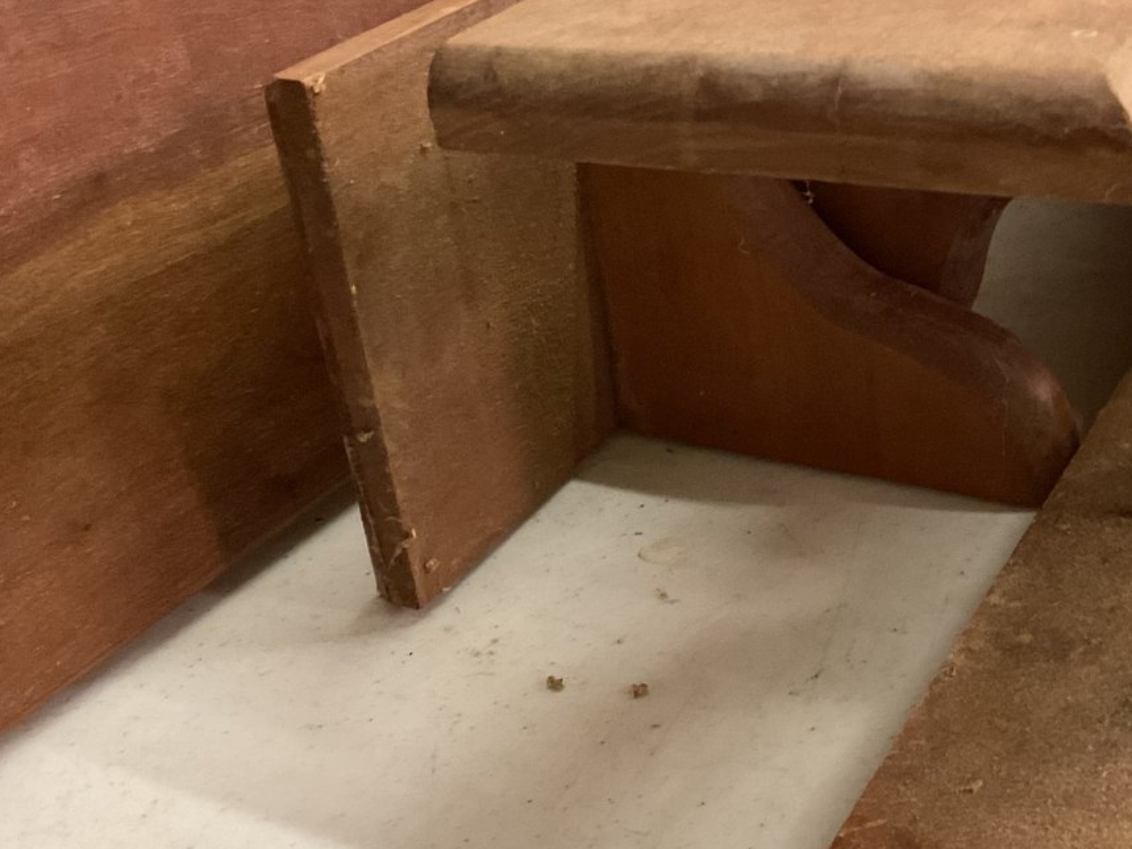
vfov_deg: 28.6
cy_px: 418
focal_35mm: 51
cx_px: 797
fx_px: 1668
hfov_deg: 36.9
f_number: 1.8
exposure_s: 1/30
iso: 400
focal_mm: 3
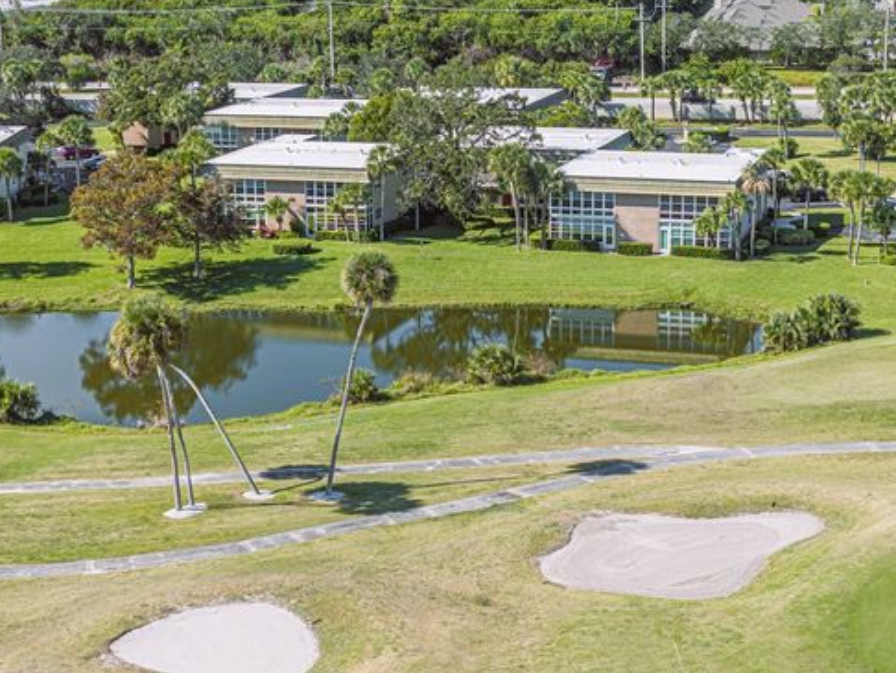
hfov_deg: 27.0
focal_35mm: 72
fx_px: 1865
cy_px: 340
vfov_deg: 20.5
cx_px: 450
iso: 100
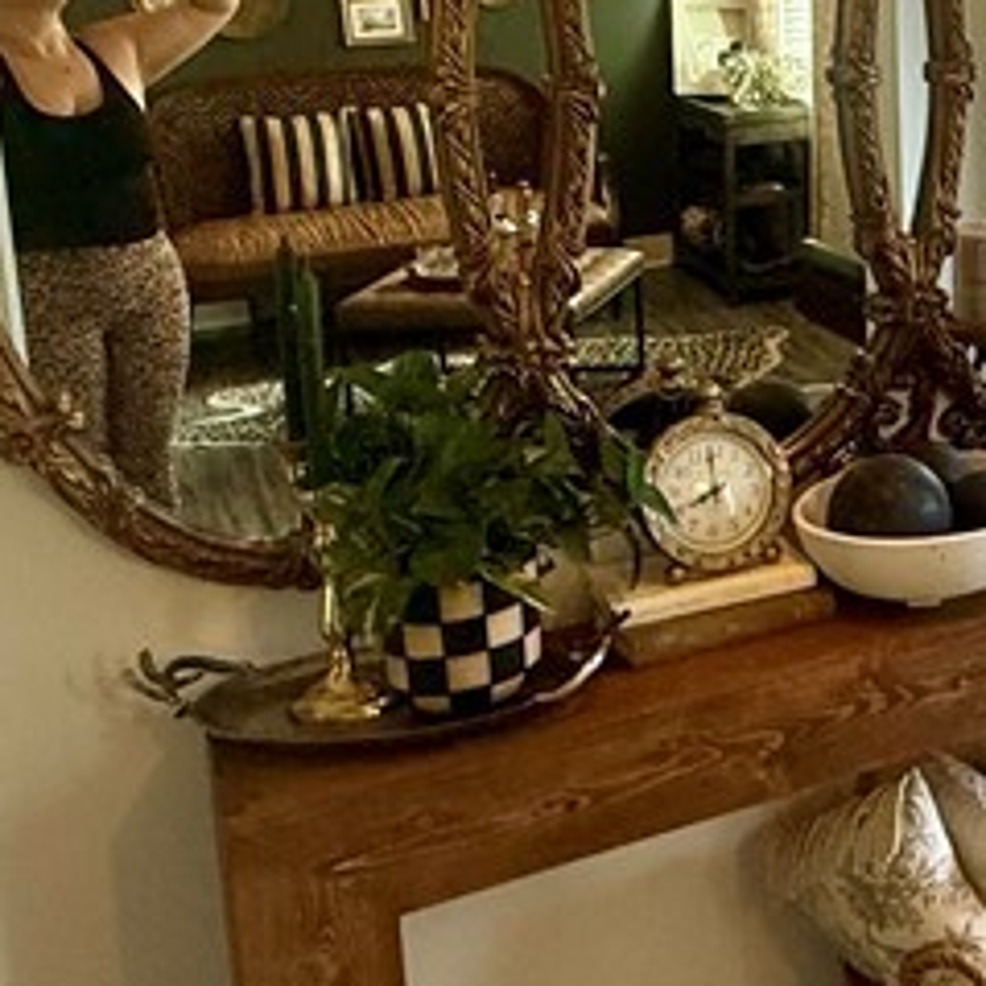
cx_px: 1122
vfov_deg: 31.1
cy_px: 157
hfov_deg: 28.7
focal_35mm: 53
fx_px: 1708
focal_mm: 2.22
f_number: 2.2
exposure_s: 1/120
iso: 400
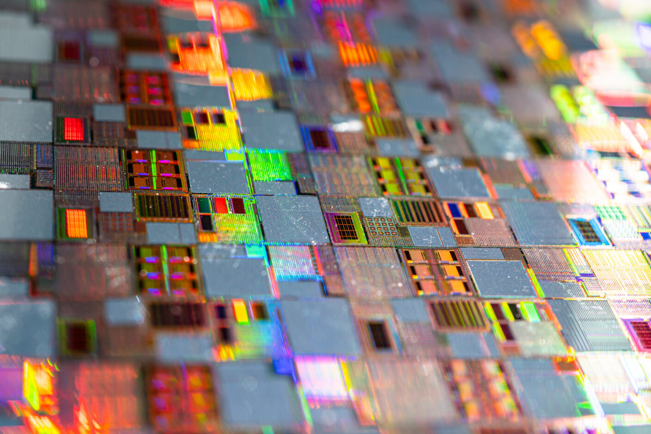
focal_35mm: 53
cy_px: 226
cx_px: 318
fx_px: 958
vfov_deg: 25.5
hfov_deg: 37.5
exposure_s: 1/320
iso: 100
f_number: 5
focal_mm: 50
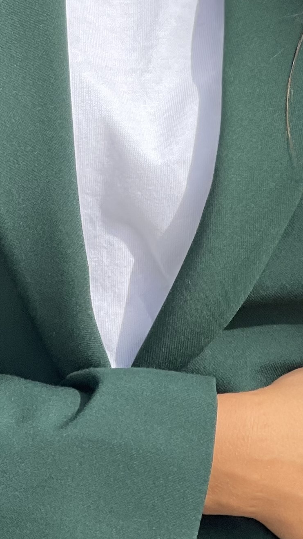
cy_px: -251
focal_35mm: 213
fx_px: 3044
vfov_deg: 9.8
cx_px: 193
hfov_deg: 5.7
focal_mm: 7.5
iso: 20
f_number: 2.2
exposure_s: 1/717
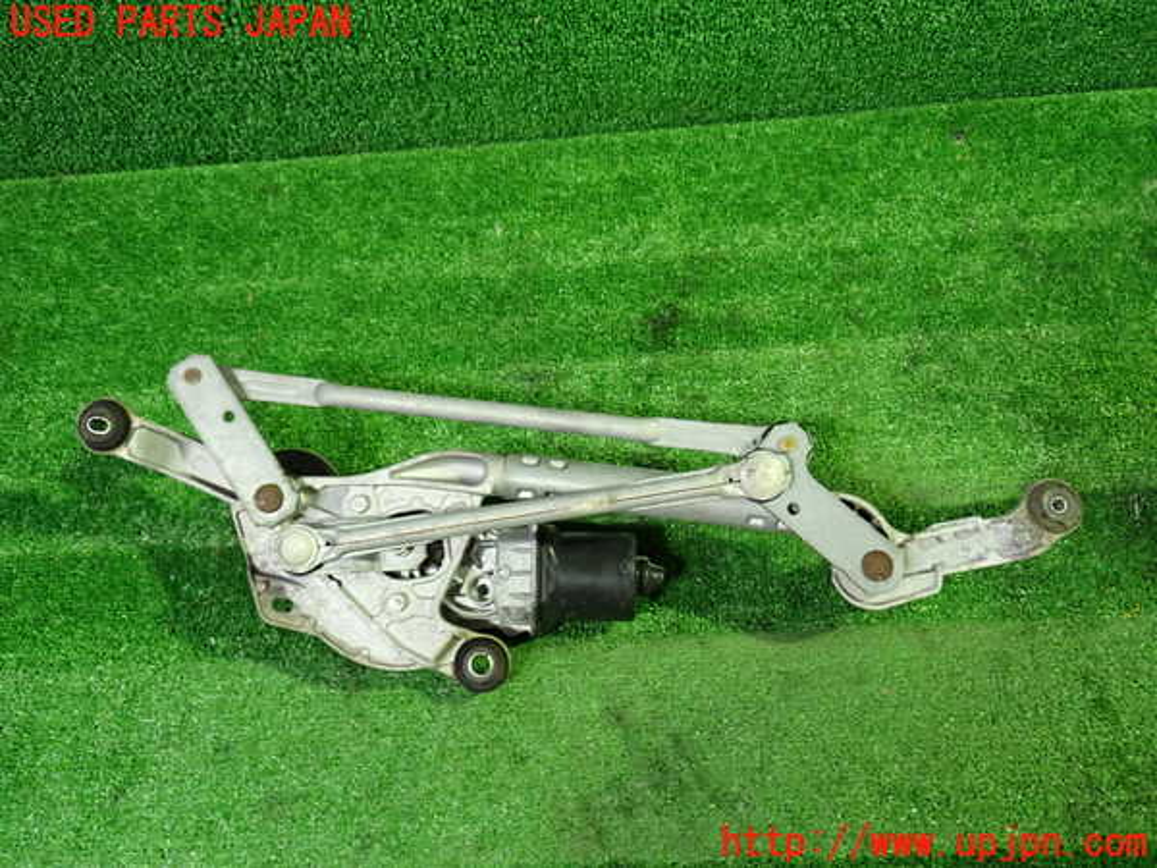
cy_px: 434
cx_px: 578
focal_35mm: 30
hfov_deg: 60.0
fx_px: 1003
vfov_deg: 46.8
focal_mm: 5.4
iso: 500
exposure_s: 1/30
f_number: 2.3
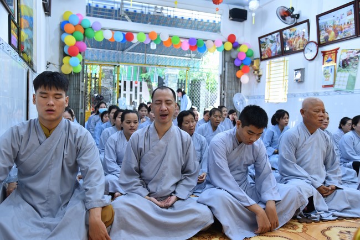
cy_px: 120
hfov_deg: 60.3
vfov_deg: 42.4
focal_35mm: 31
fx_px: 310
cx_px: 180
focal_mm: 31
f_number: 4
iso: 500
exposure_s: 1/60
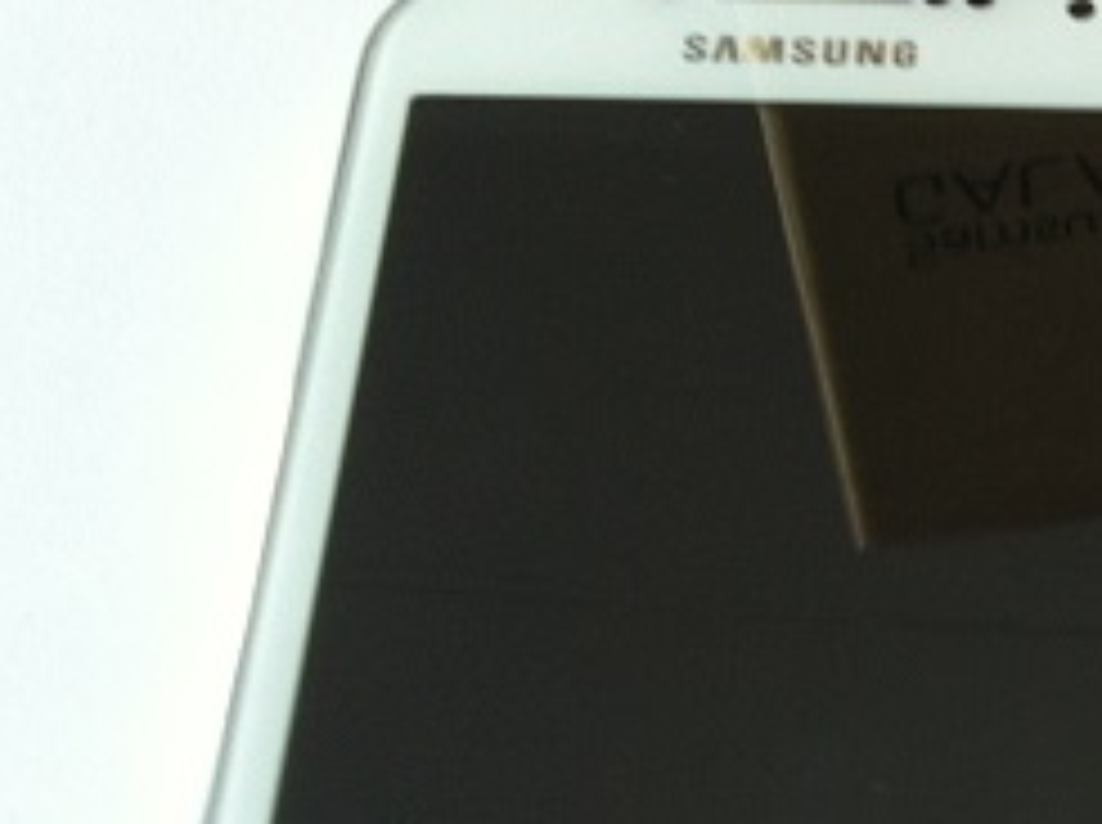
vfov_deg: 14.7
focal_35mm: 100
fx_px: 3179
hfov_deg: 18.3
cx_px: 1426
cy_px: 635
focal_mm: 3.85
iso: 80
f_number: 2.8
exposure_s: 1/15
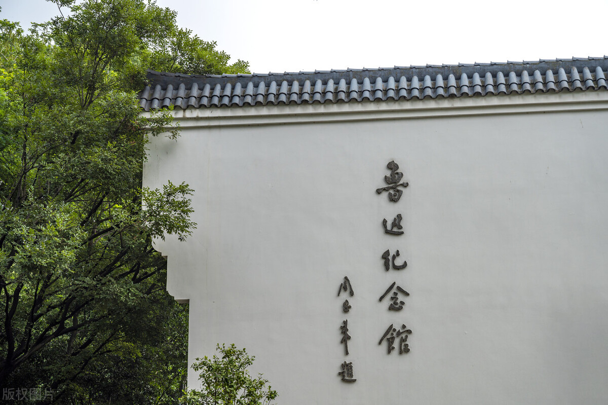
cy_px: 202
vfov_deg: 21.2
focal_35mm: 64
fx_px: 1080
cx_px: 304
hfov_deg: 31.4
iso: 100
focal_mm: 64
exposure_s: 1/1000
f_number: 5.6
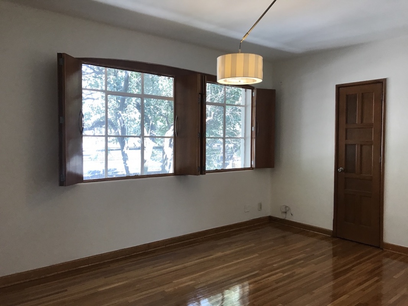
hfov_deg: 63.4
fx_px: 330
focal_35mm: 28
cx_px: 204
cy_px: 153
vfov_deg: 49.8
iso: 25
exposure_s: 1/40
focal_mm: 3.99
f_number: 1.8
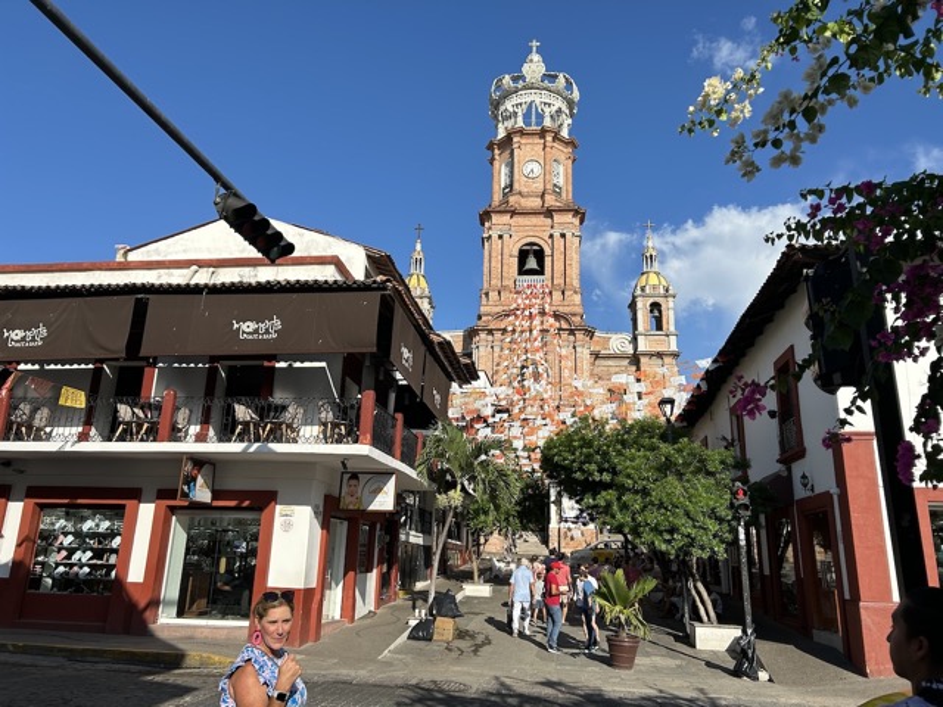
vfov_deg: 53.1
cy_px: 354
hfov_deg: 67.3
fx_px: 708
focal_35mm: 26
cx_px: 472
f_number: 1.5
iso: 50
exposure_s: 1/4274
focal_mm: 5.7
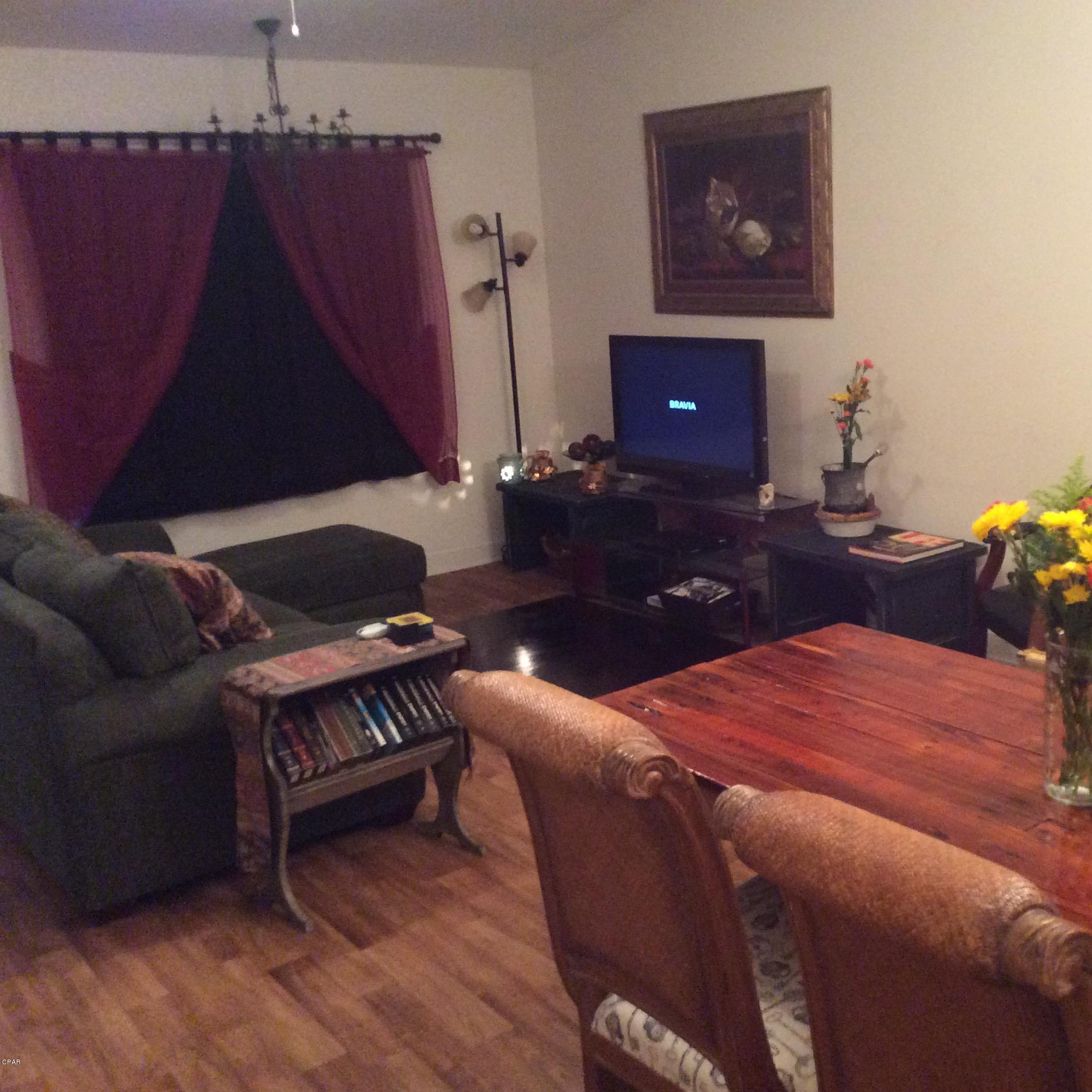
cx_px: 710
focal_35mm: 38
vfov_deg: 43.9
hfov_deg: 43.4
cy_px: 548
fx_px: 1356
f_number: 2.4
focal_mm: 3.3
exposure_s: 1/15
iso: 320
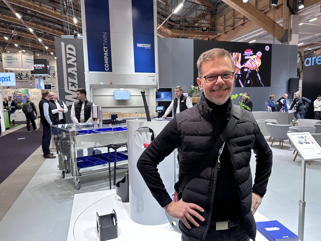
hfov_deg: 65.2
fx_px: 250
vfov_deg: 51.3
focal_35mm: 27
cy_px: 133
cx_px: 177
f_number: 1.78
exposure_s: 1/100
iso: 160
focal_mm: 6.86
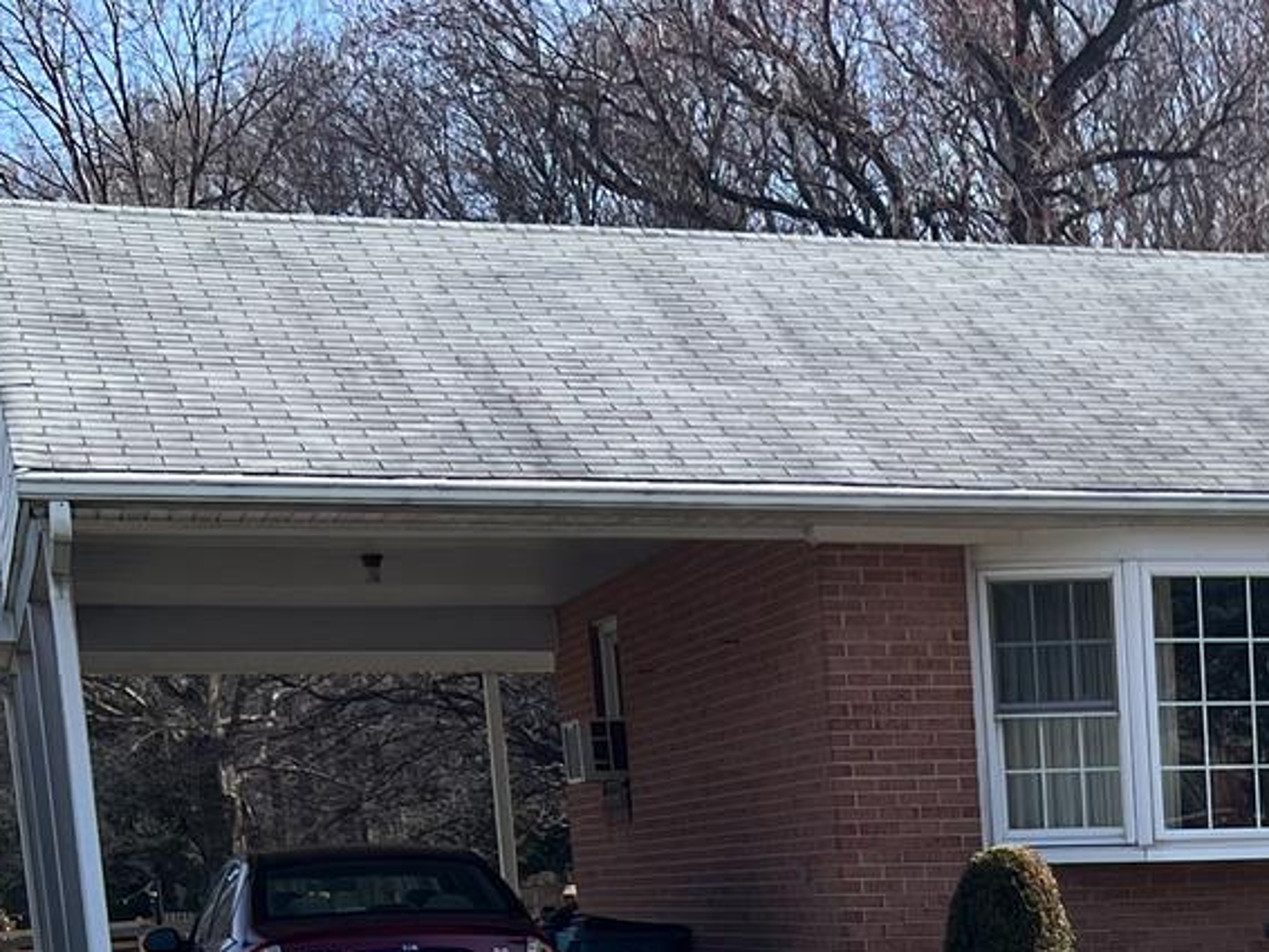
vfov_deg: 14.3
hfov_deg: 19.8
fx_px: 3447
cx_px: 1442
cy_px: 1570
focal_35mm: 94
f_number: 1.5
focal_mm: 5.7
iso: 50
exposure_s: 1/2353
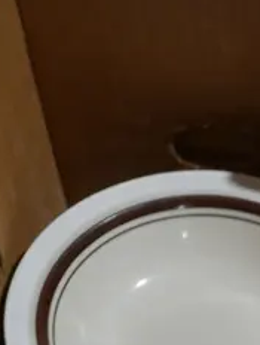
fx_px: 1407
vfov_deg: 13.5
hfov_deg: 10.1
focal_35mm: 141
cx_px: 439
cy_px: 451
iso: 200
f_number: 4
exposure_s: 1/60
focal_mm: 16
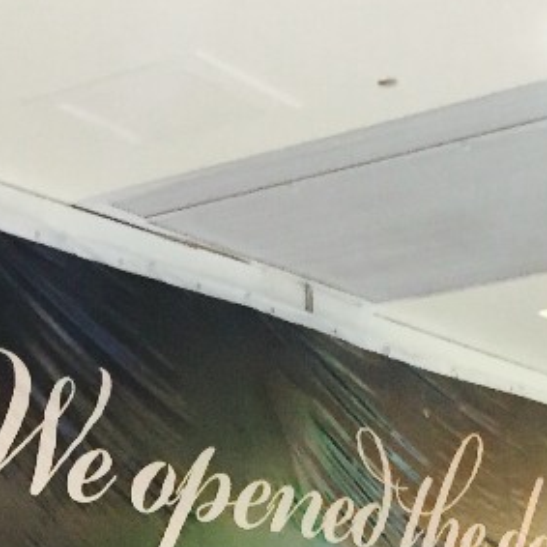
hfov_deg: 14.8
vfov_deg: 14.3
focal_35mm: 116
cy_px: 756
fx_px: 2074
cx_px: -14
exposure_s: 1/33
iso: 250
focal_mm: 4.15
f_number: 2.2
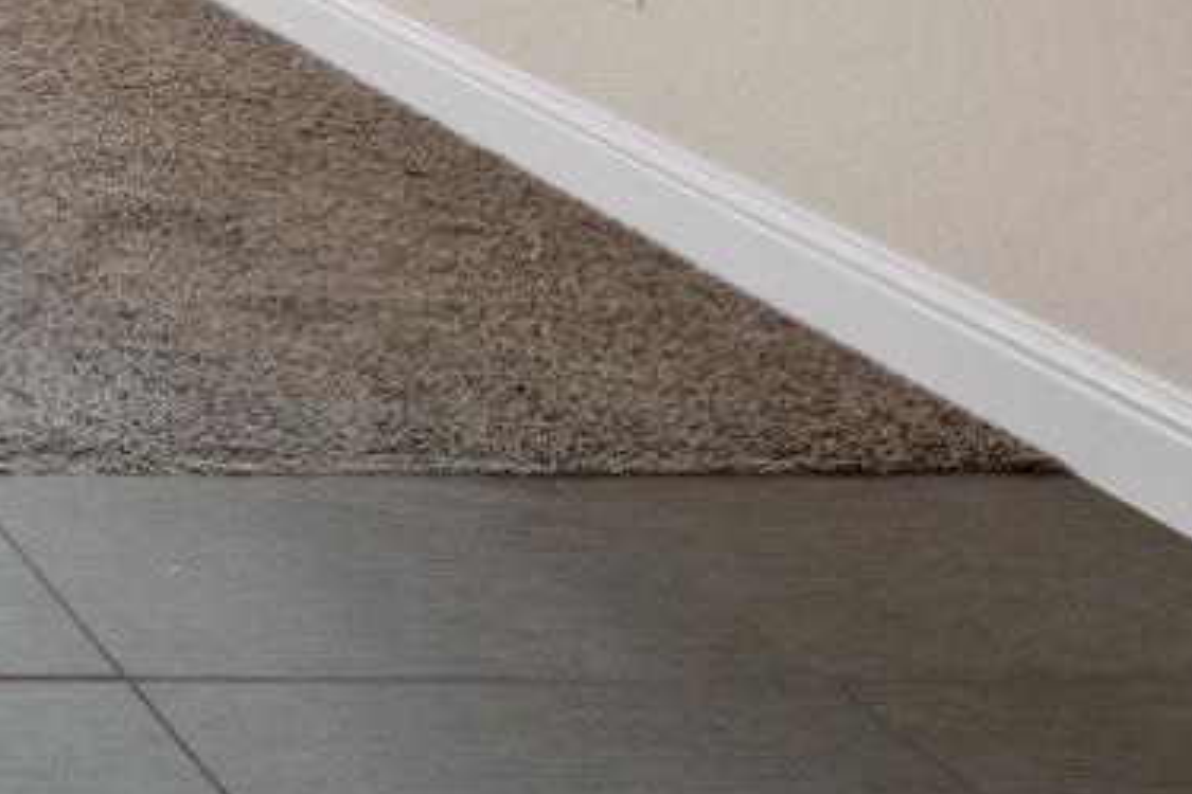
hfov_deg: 20.9
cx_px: -1052
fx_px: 1854
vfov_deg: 18.1
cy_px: -708
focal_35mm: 56
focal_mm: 14
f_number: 9
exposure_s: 1/13
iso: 250
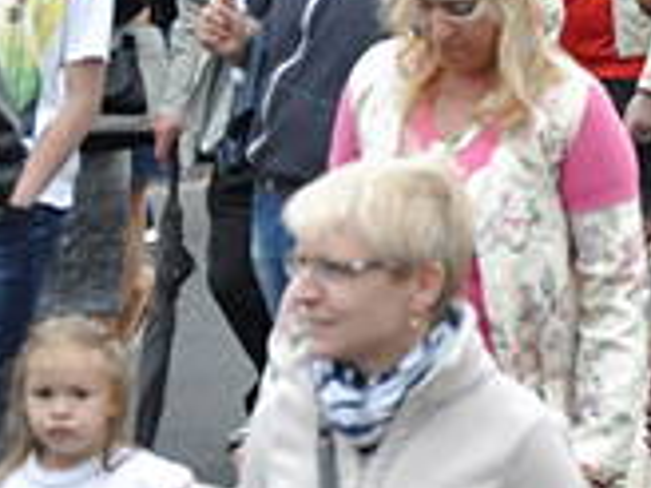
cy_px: 300
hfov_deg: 3.8
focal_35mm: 524
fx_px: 9855
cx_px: 889
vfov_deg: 2.8
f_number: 6.3
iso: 1250
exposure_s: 1/1000
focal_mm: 70
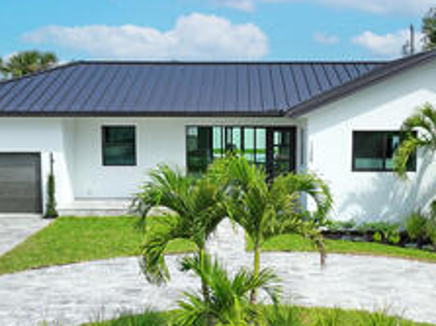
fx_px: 541
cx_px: 246
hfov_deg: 43.8
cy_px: 160
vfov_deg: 33.6
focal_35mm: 43
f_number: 2.8
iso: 100
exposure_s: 1/240
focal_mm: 12.29
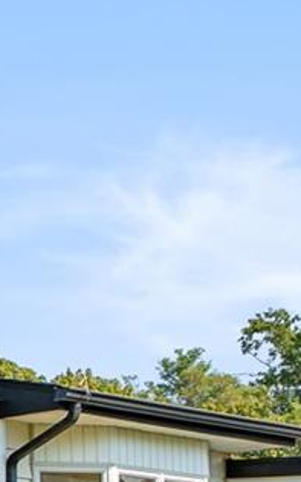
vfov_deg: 18.2
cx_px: -325
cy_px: 643
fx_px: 1391
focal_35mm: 106
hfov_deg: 11.1
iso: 200
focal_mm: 16
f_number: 5.6
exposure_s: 1/400
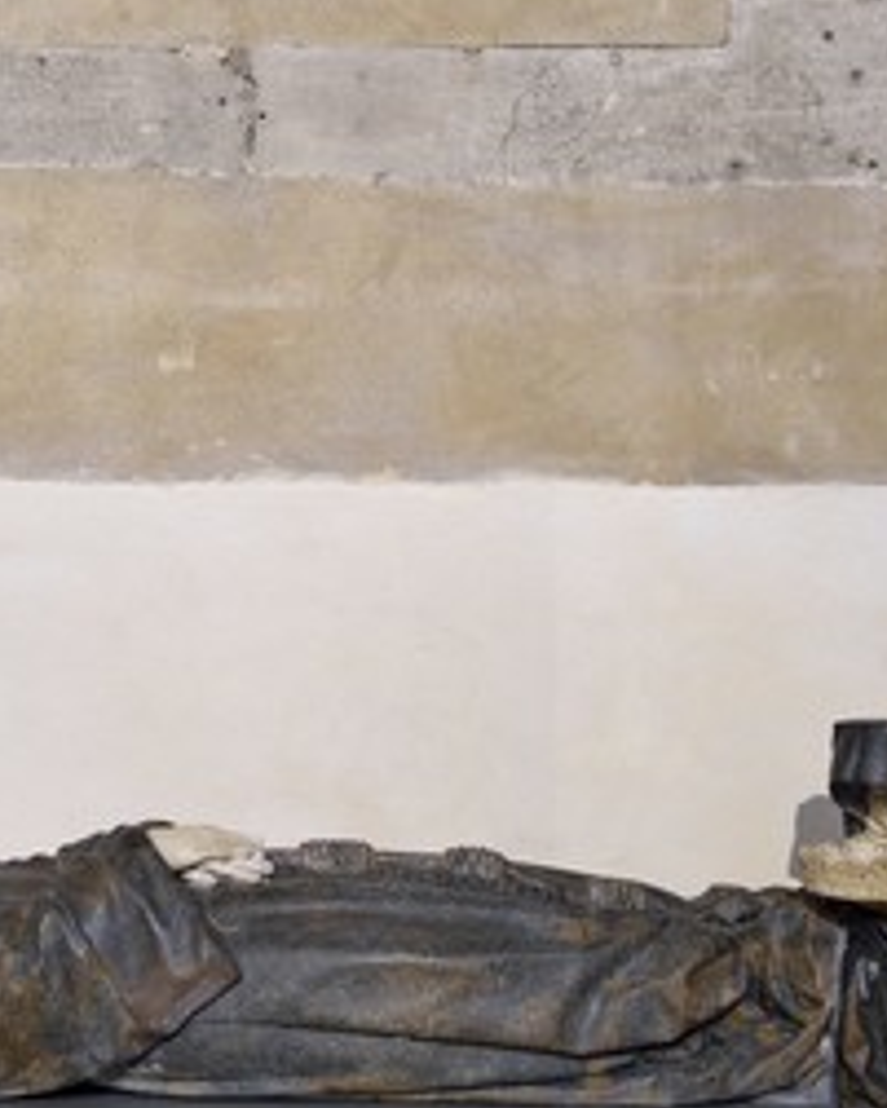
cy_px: 609
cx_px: 318
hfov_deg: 27.5
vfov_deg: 34.1
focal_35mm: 55
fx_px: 1804
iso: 800
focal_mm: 35
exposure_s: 1/10
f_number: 8
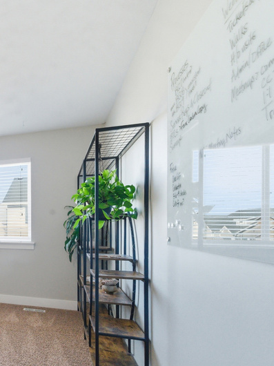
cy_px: 219
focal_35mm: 26
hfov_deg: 38.8
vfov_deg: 66.7
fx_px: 275
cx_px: -55
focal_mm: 14
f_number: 9
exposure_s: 1/1000
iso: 6400
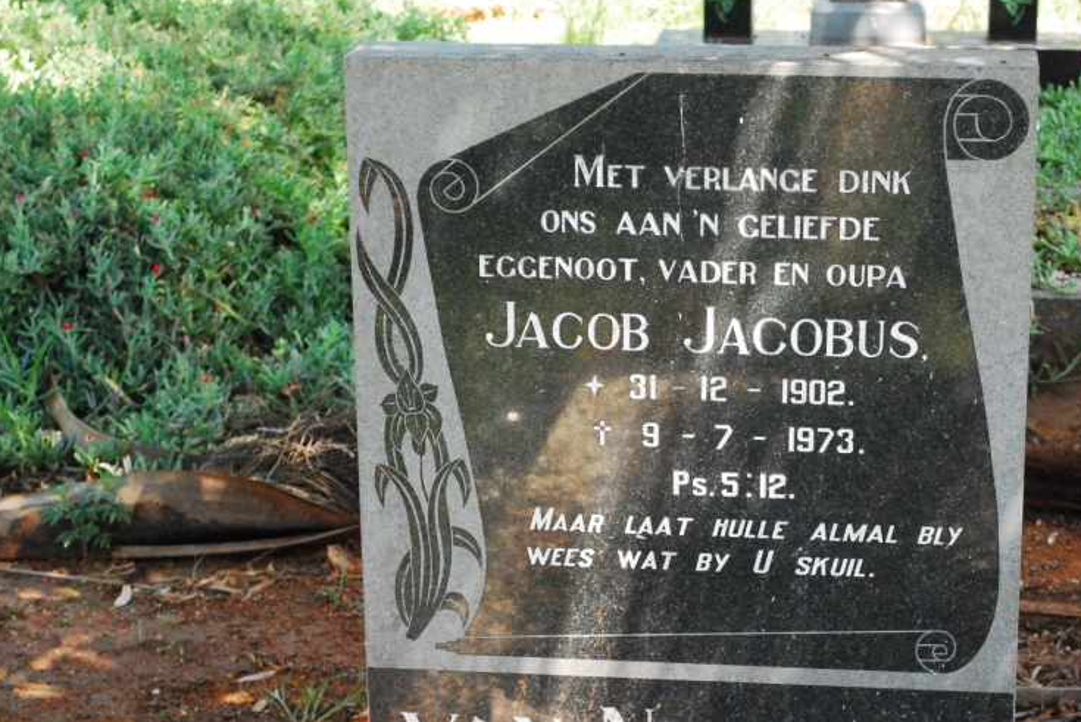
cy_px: 439
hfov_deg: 22.1
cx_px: 653
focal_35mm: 92
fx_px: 2764
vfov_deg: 14.9
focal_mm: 44
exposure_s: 1/640
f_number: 5.3
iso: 1600
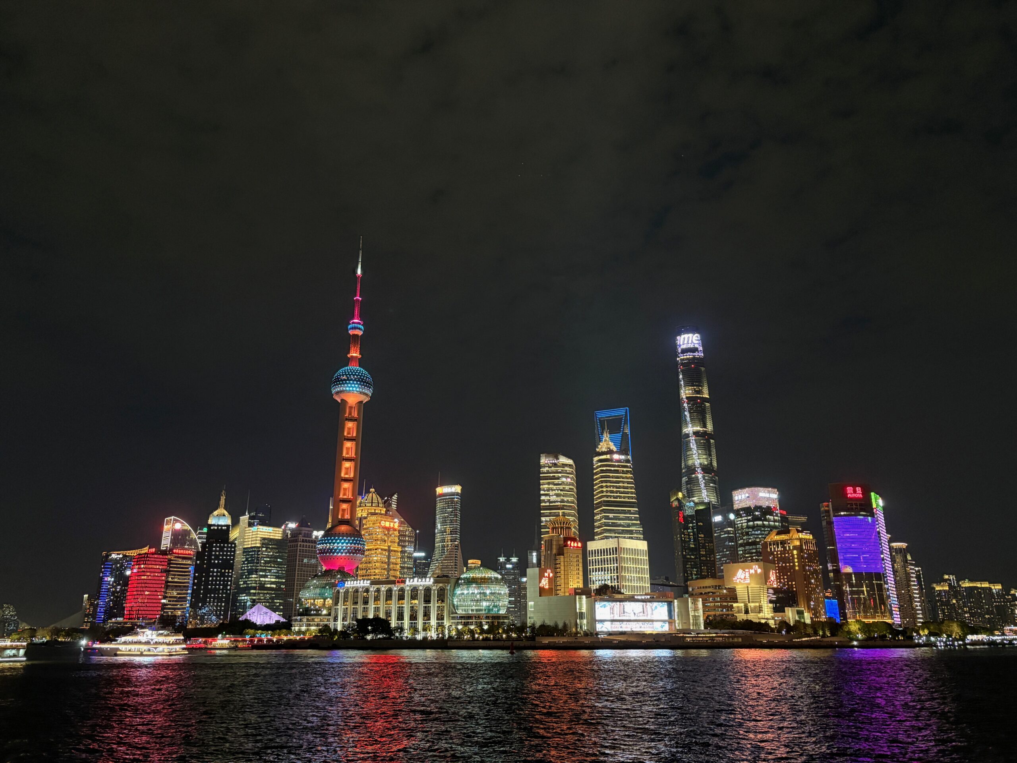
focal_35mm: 26
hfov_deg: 67.3
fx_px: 764
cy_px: 382
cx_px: 508
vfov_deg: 53.1
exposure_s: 1/25
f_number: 1.6
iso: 500
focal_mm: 5.96
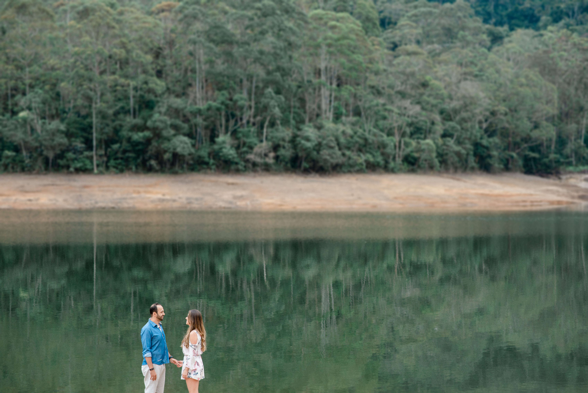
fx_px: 1389
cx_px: 294
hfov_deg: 23.9
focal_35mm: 85
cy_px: 196
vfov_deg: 16.1
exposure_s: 1/125
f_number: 4
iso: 450
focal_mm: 85
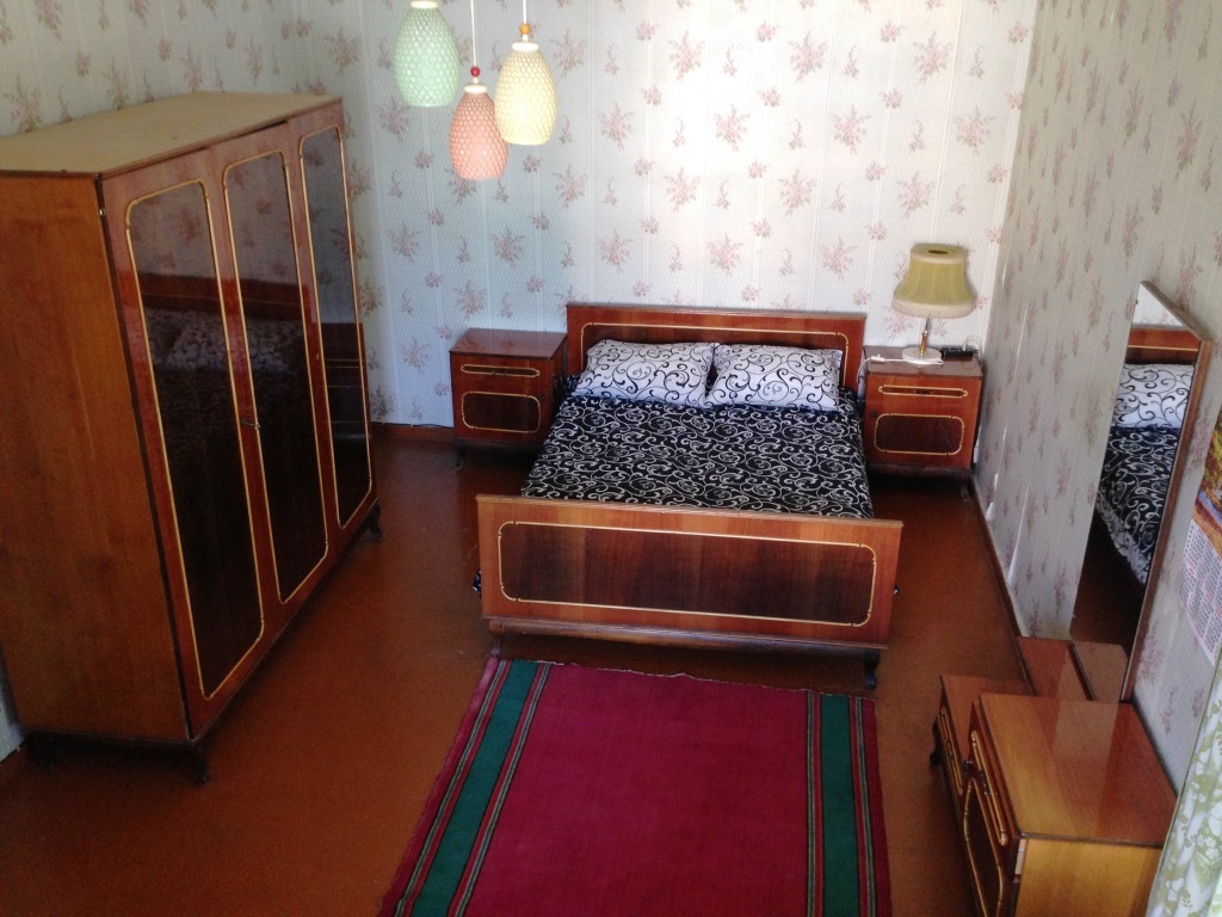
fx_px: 1165
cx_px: 611
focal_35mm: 33
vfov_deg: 42.9
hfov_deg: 55.4
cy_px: 458
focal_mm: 4.13
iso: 160
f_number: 2.4
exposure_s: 1/20
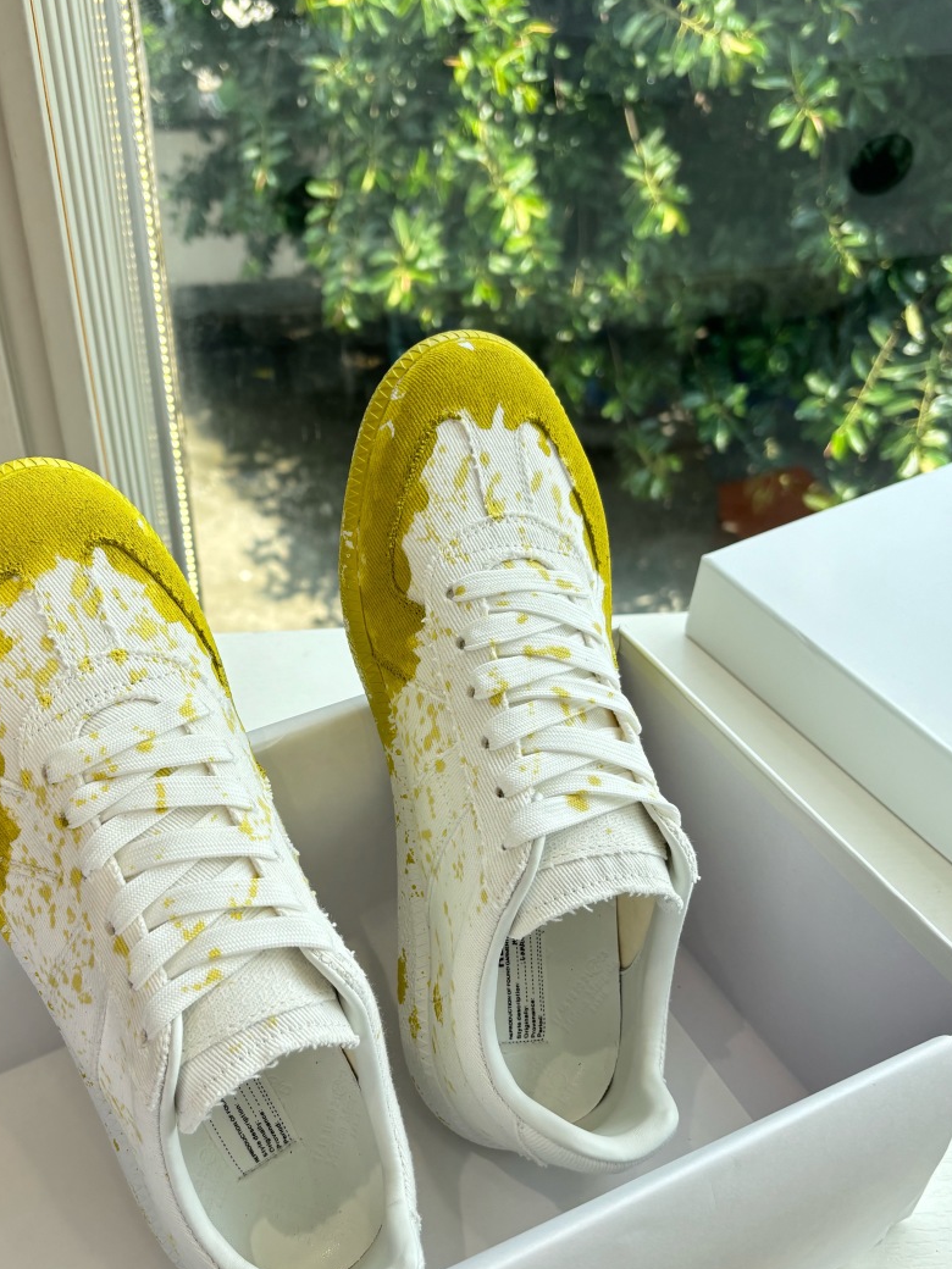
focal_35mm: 36
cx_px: 355
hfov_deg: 39.4
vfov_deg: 51.3
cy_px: 687
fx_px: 1320
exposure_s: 1/594
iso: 50
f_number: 1.6
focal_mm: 5.96
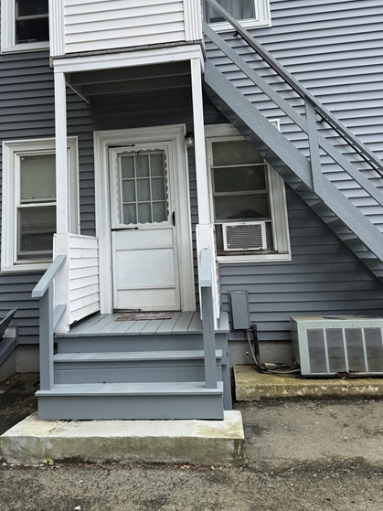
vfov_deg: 54.6
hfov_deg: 42.7
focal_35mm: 33
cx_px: 151
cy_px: 185
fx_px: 487
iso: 80
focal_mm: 6.76
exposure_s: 1/1091
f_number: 1.78
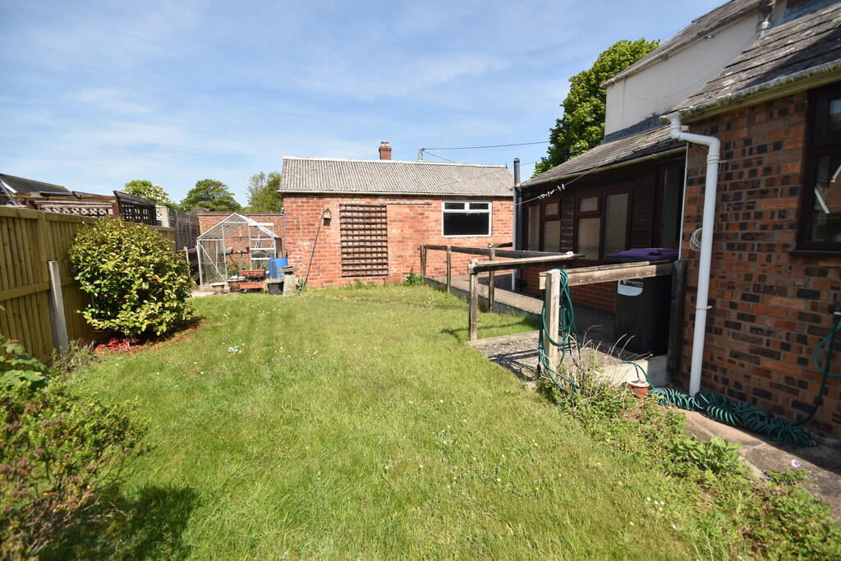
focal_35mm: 15
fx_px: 350
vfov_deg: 77.3
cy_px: 280
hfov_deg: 100.4
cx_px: 420
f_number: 8
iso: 100
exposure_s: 1/200
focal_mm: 10
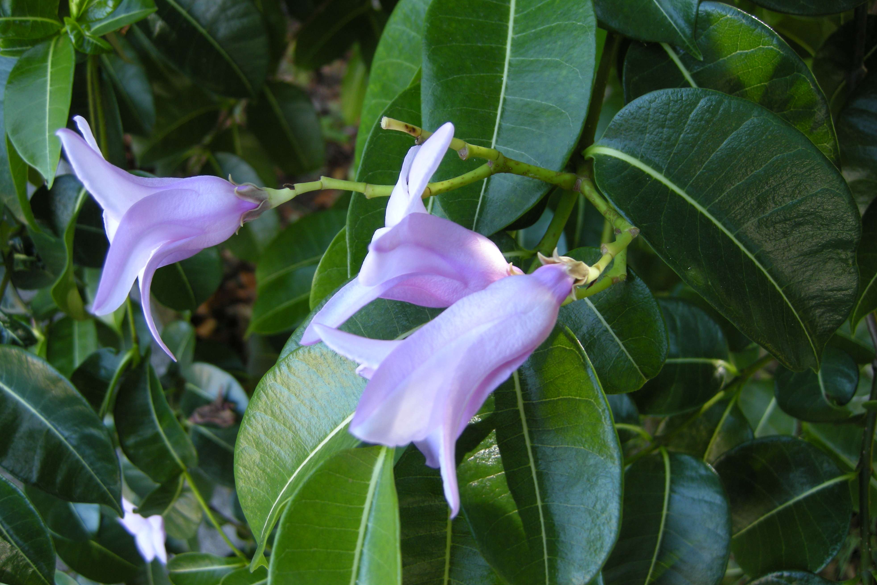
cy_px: 304
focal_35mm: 37
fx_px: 901
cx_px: 432
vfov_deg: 35.9
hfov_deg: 51.9
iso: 64
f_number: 2.7
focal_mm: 7.5
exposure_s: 1/56.5
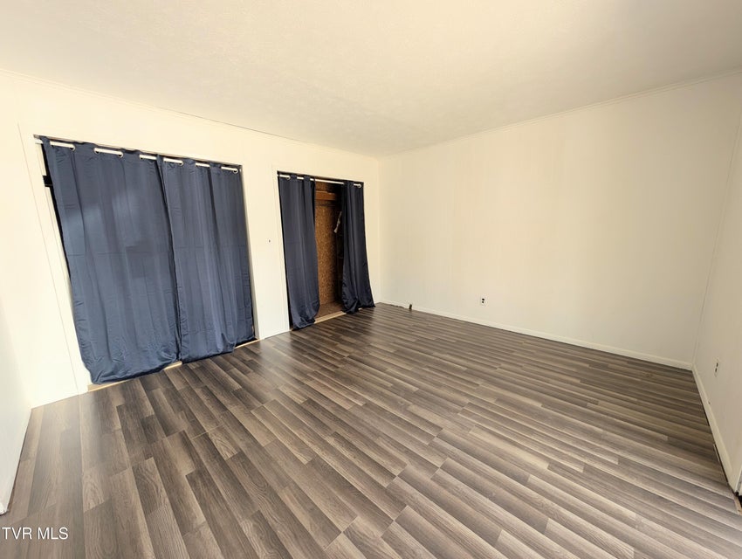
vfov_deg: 94.6
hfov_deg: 110.5
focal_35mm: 12
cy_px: 280
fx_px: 258
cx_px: 371
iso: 39
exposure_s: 1/57
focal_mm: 2.23
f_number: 1.95
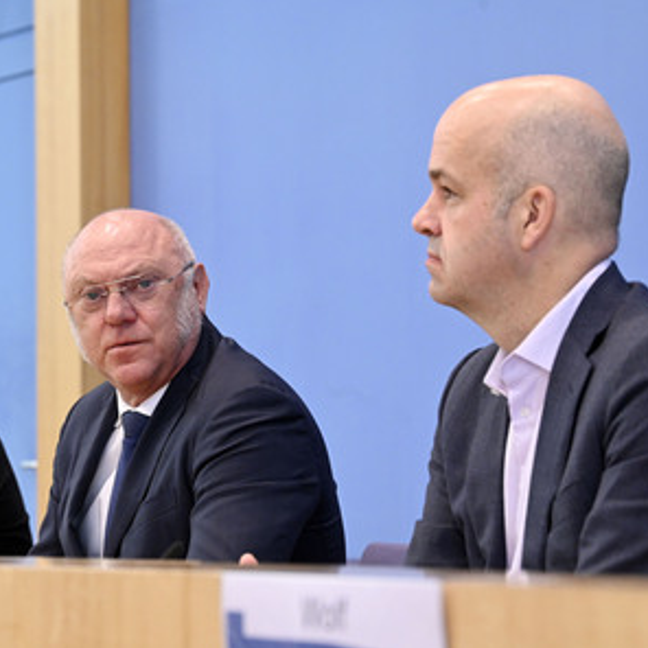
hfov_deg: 11.6
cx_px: 227
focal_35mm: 150
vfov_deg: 11.6
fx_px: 3177
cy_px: 324
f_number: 6.3
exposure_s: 1/500
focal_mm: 116
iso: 4000
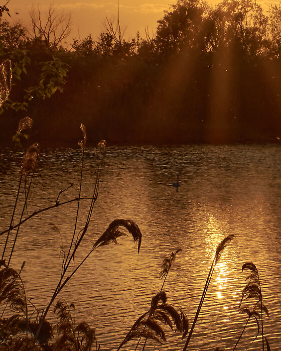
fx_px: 2193
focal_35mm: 211
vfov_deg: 9.2
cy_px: 184
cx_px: 356
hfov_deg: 7.3
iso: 200
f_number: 22
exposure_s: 1/200
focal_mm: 44
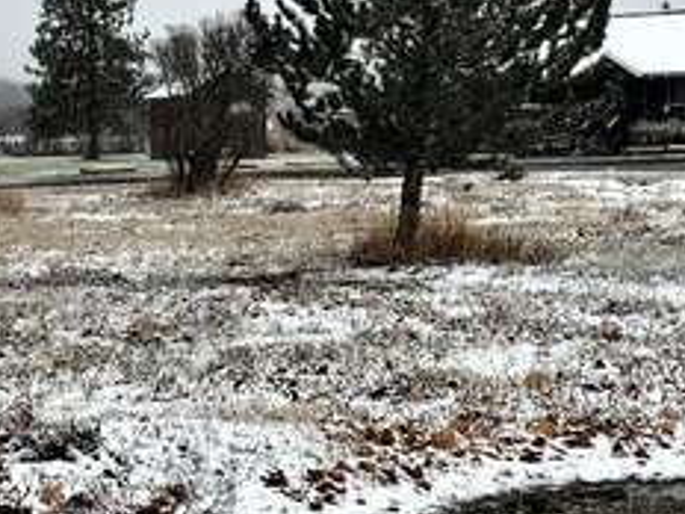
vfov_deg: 14.5
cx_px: 269
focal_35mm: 100
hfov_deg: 19.6
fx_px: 1979
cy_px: -50
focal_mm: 4.15
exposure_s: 1/777
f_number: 2.2
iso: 25
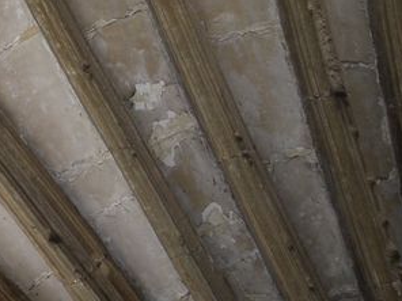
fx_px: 1126
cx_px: -288
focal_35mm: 97
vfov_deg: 13.9
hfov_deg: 17.1
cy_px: -198
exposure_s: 1/50
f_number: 3.5
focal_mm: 14
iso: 100
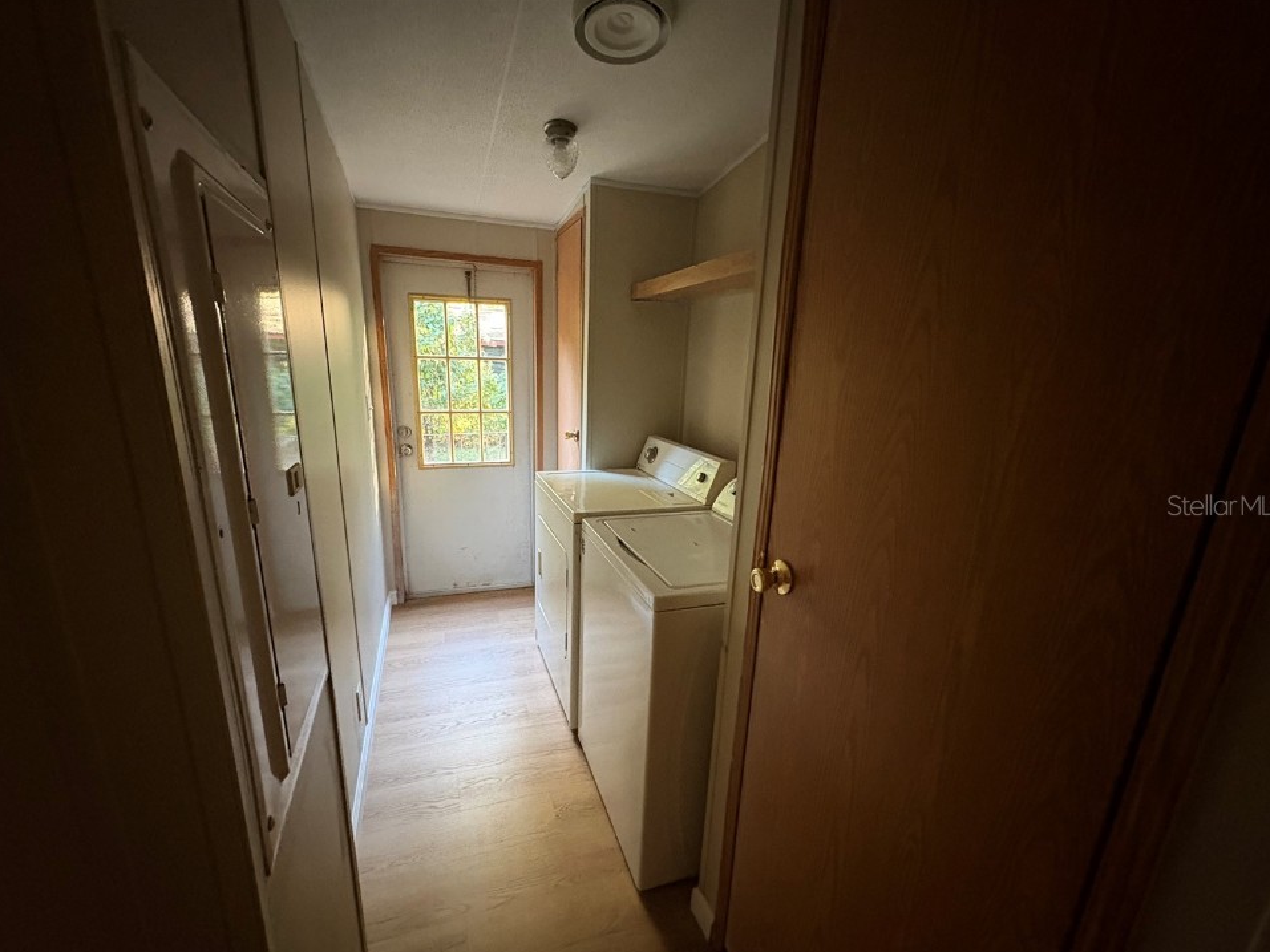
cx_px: 612
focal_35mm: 15
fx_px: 550
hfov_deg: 98.1
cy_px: 505
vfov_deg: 81.7
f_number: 2.2
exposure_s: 1/46
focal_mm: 2.22
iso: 1000
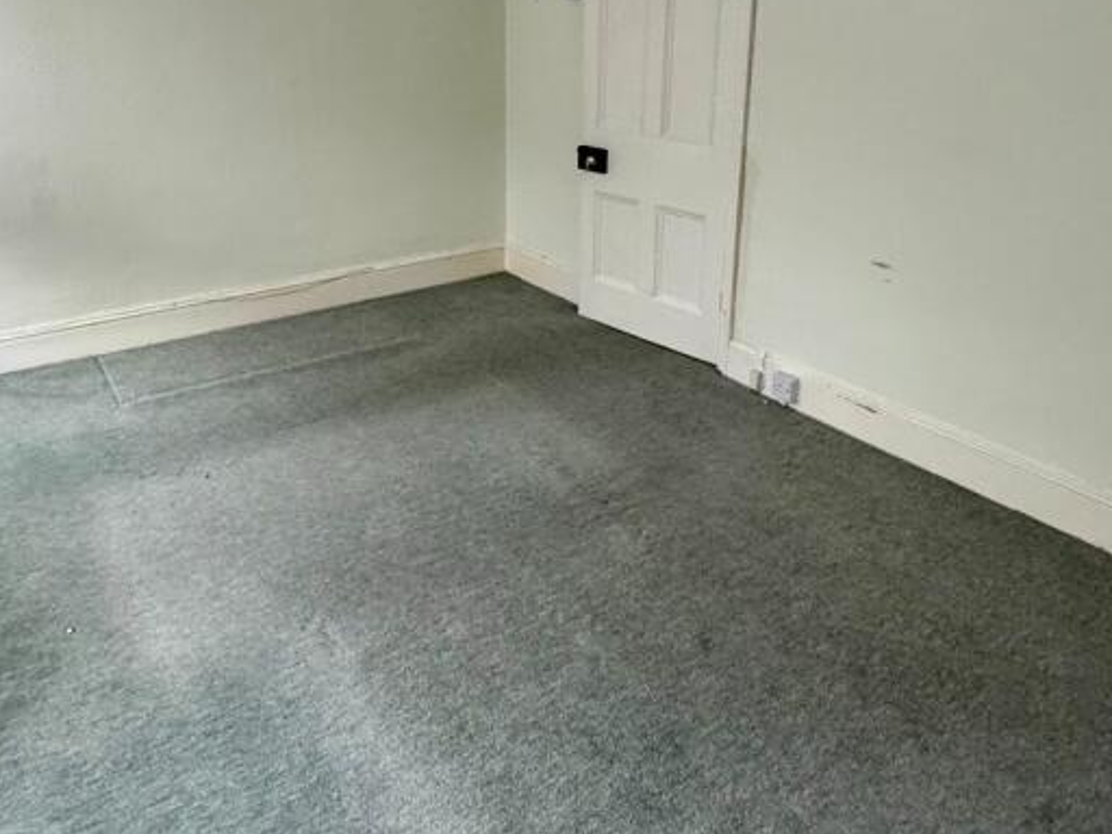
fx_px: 899
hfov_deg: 63.3
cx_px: 504
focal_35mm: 28
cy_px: 215
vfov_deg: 48.0
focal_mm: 2.22
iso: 200
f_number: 2.2
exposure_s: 1/99
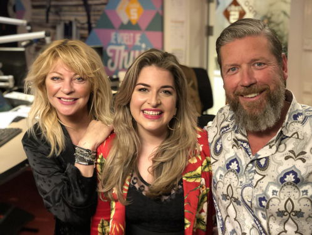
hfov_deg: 36.8
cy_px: 118
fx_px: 469
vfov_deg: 28.1
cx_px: 156
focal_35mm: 52
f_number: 2.4
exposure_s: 1/17
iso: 160
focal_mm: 6
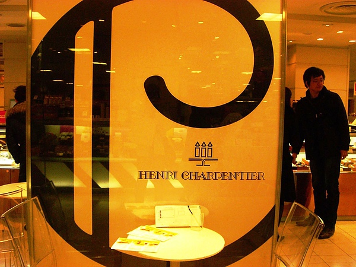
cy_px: 134
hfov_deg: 49.0
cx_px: 178
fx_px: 391
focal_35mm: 38
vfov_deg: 37.7
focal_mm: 6.2
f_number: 4.3
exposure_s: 1/200
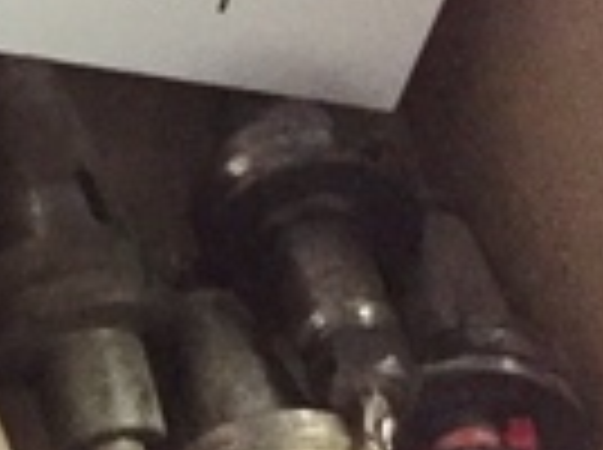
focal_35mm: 139
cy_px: 302
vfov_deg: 10.6
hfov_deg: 12.2
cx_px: -680
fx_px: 2417
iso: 400
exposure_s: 1/17
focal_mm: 4.15
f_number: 2.2
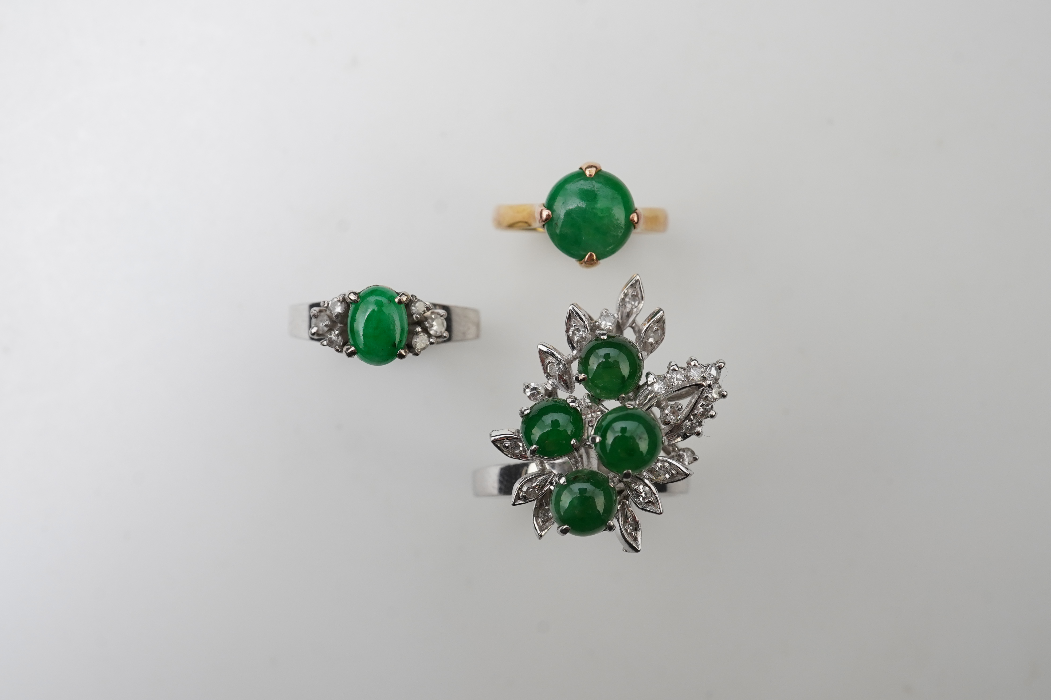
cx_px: 526
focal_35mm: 45
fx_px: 1314
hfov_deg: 43.6
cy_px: 350
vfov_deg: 29.9
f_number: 16
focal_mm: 30
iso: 500
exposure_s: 1/100
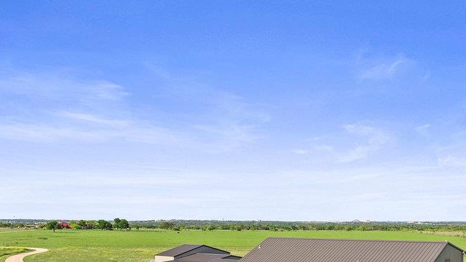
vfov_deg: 28.0
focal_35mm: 41
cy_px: 234
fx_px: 507
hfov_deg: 48.9
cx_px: 293
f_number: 7.1
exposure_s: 1/40
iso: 200
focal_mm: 12.29
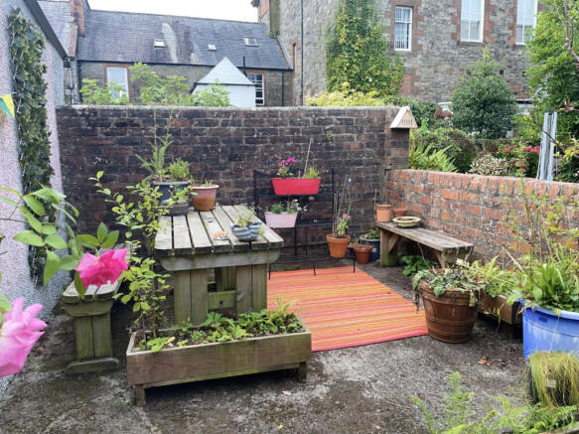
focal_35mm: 26
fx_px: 435
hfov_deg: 67.3
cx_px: 290
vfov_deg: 53.0
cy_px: 217
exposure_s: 1/609
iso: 32
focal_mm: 4.2
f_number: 1.6
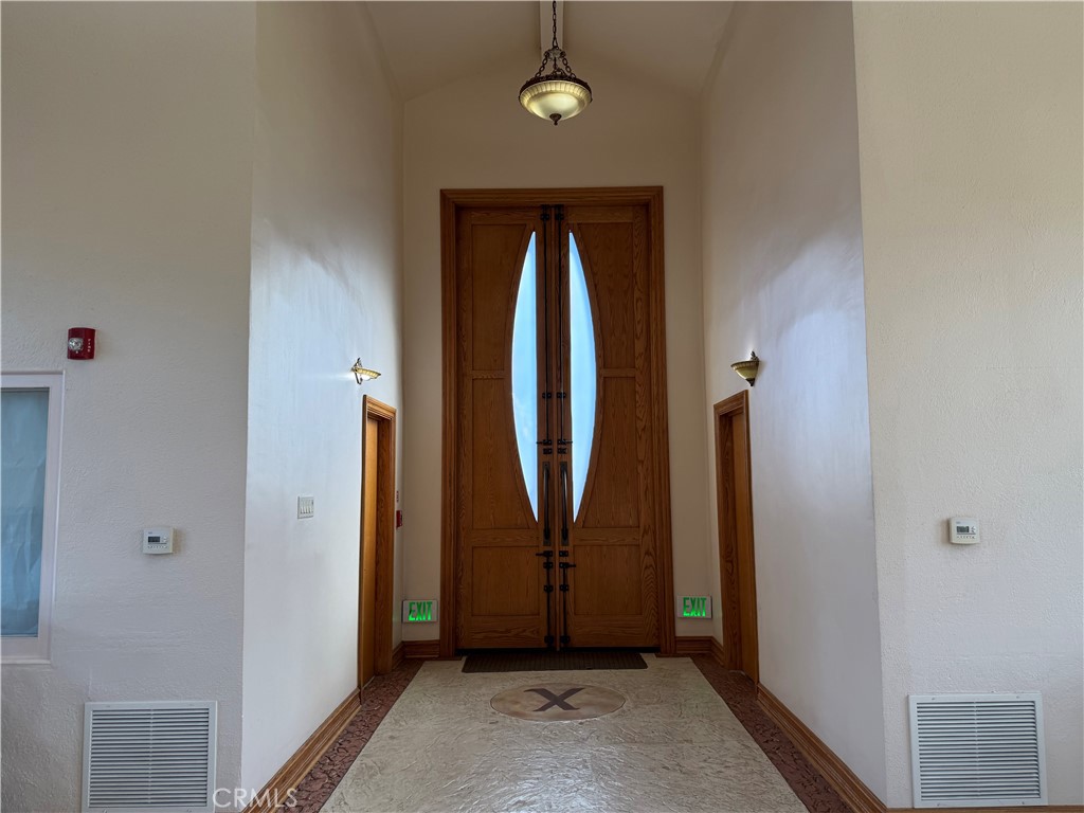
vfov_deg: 56.8
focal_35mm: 24
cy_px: 406
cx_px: 542
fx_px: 752
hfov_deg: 71.6
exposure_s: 1/251
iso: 100
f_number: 1.78
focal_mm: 6.76
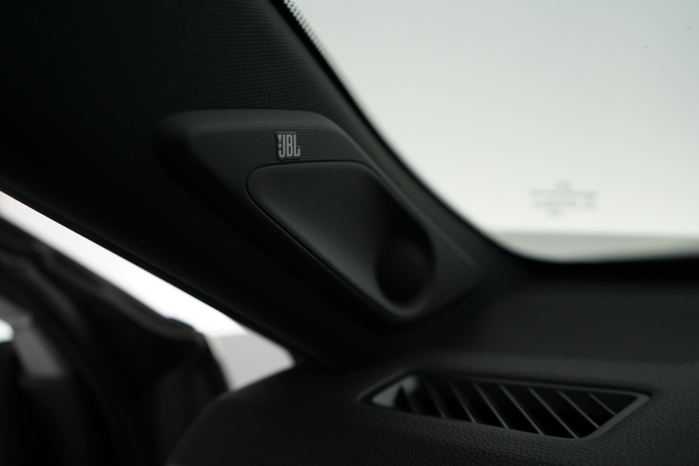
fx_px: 738
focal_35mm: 38
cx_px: 350
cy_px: 233
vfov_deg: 35.1
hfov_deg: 50.7
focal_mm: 38
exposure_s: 1/60
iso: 1600
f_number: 4
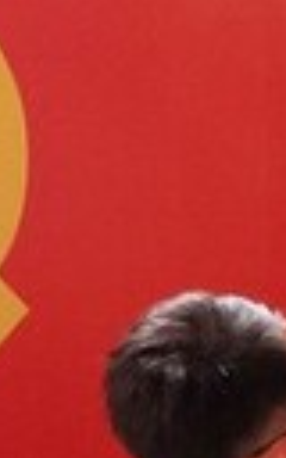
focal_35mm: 139
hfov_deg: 8.1
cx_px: 844
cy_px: 691
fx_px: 1733
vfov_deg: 14.1
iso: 1600
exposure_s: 1/25
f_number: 4
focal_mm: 7
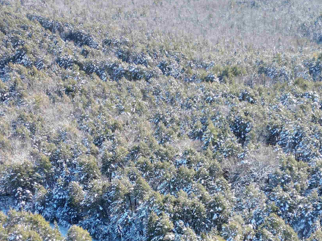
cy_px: 196
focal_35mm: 45
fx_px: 419
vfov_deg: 31.3
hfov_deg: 42.0
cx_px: 172
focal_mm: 6.72
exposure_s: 1/1000
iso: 200
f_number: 1.7
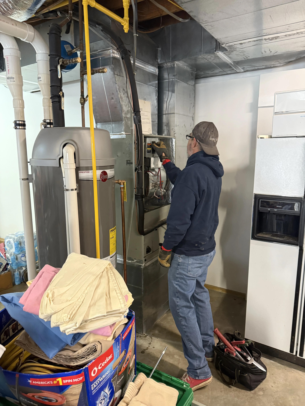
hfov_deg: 56.8
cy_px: 203
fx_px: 282
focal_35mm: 24
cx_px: 152
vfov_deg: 71.6
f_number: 1.78
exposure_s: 1/60
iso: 500
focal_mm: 6.76
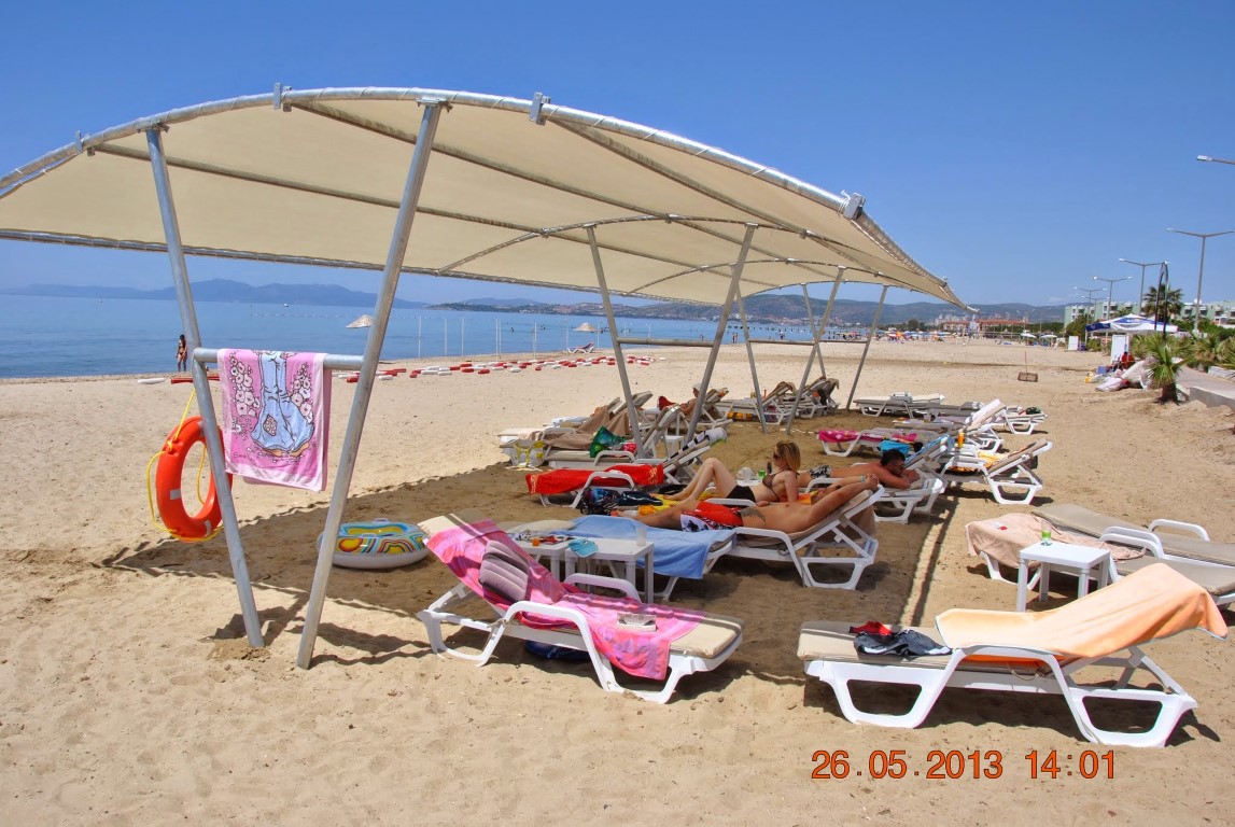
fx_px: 927
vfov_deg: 48.1
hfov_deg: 67.3
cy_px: 414
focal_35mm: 27
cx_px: 618
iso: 100
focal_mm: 18
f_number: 9
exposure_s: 1/320
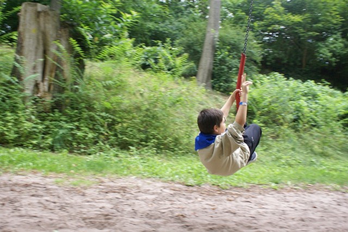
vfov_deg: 36.9
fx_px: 348
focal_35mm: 36
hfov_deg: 53.1
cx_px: 174
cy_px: 116
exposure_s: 1/125
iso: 800
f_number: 4.5
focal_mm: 24
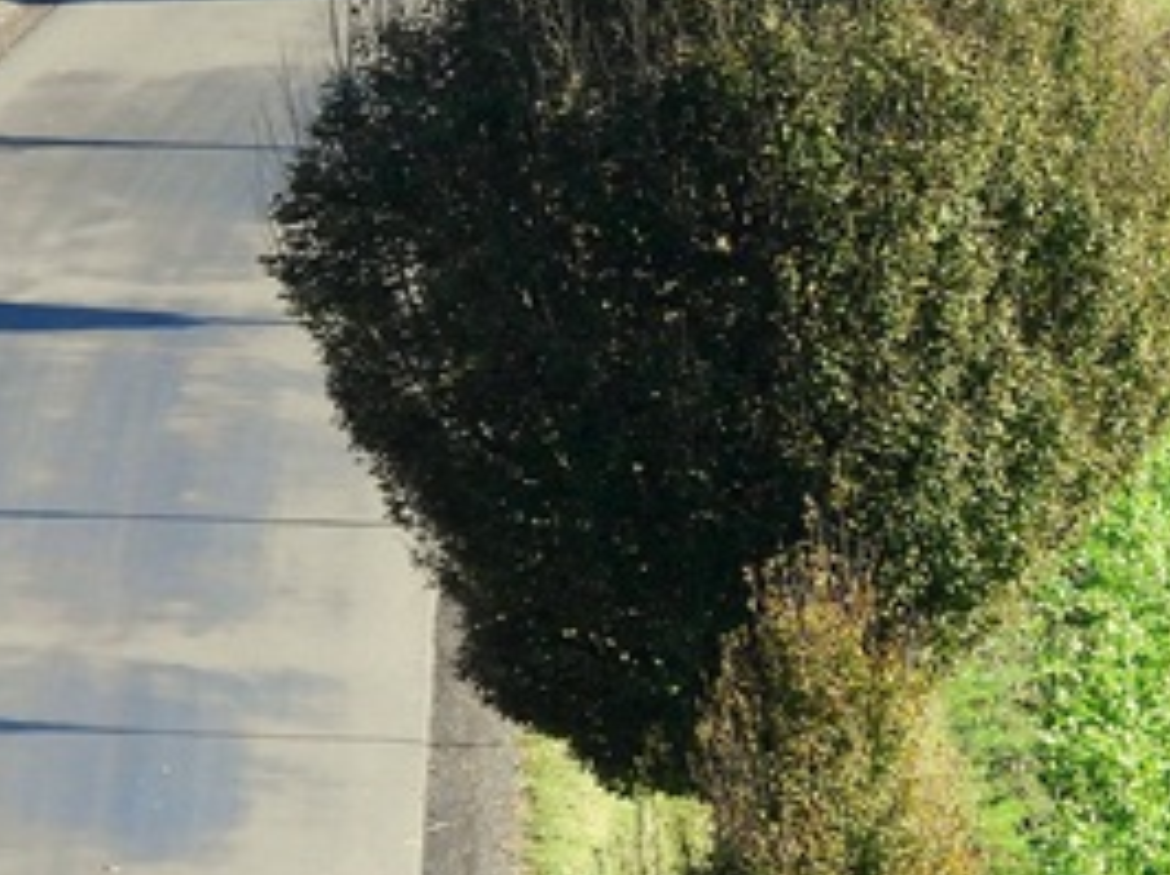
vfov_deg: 0.8
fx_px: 60953
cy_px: 198
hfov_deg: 1.1
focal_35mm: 1805
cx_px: 440
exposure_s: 1/250
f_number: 5
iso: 140
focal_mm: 107
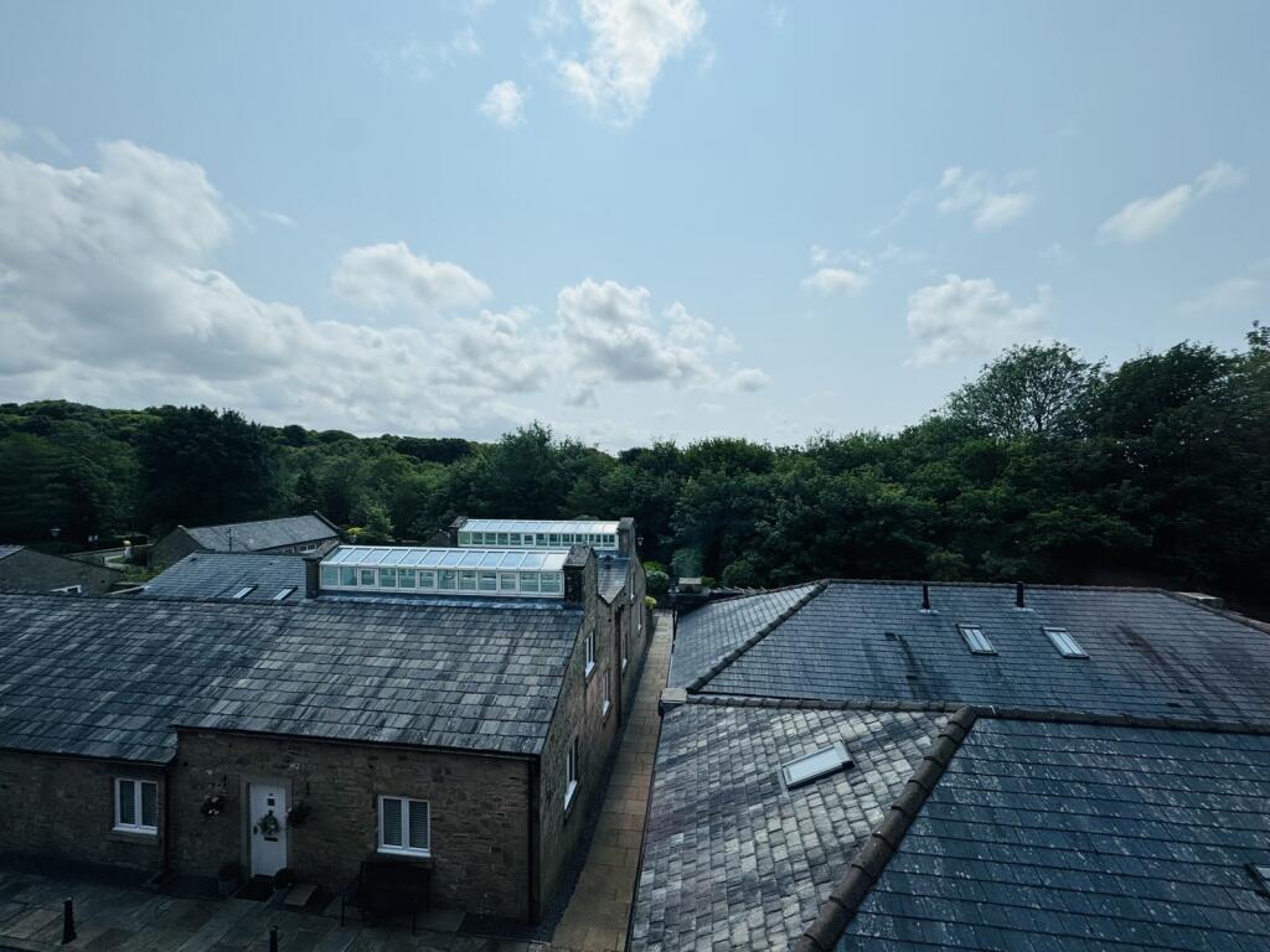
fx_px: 514
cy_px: 476
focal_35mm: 14
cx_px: 635
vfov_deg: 85.7
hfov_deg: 102.1
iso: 50
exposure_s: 1/3906
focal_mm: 2.22
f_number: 2.2
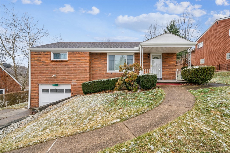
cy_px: 76
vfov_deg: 73.7
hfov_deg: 96.8
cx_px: 115
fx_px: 102
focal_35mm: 16
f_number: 11
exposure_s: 1/10
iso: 50
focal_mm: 16
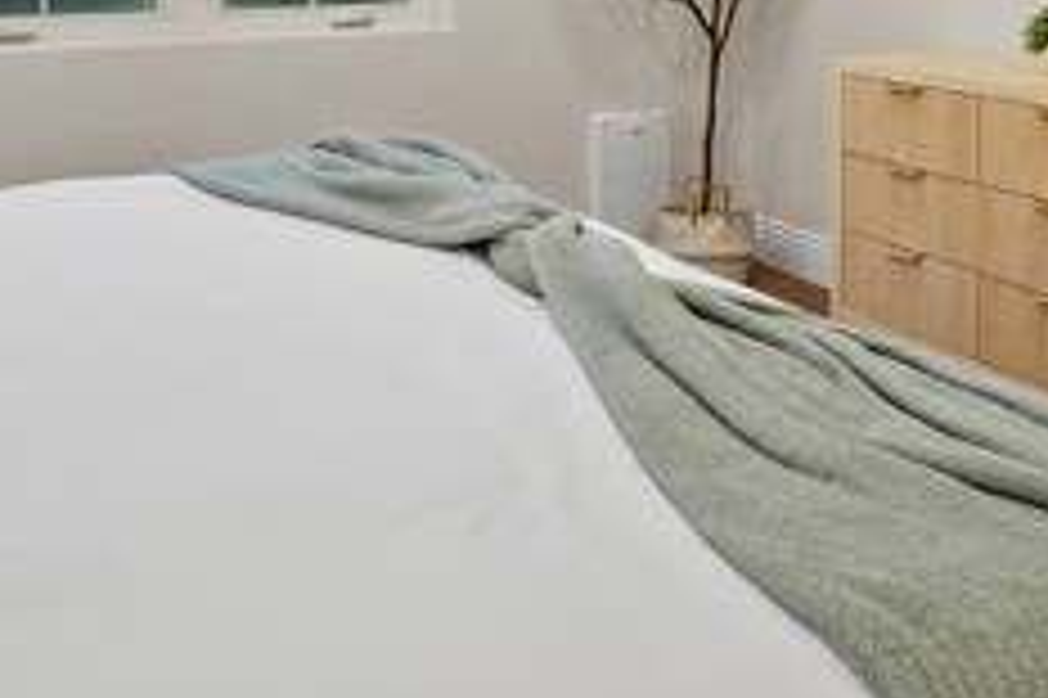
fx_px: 1280
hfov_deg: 44.5
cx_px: 567
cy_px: -52
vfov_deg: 28.0
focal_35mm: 44
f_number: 5.6
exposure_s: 1/15
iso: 1000
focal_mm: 16
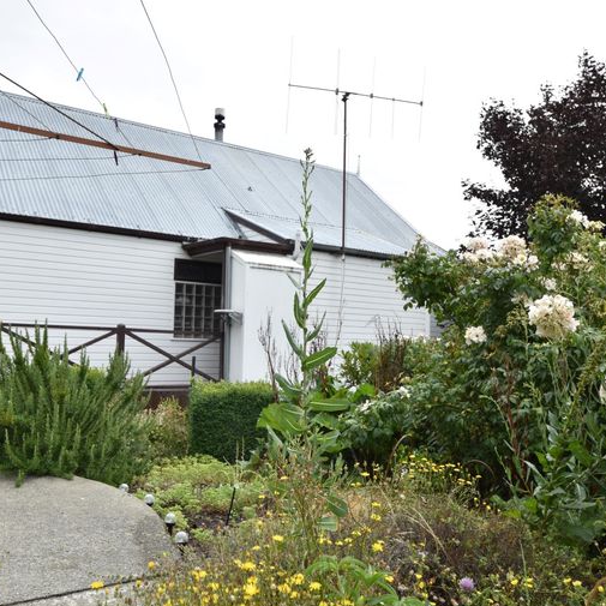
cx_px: 278
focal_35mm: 31
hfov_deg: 52.5
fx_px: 614
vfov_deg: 52.5
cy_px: 306
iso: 200
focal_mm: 16
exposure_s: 1/400
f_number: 10
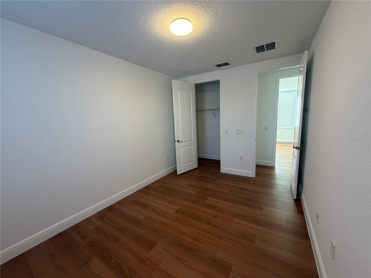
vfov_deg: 85.7
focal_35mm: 14
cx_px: 186
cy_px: 139
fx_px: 150
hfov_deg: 102.1
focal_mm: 2.22
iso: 200
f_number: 2.2
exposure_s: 1/60
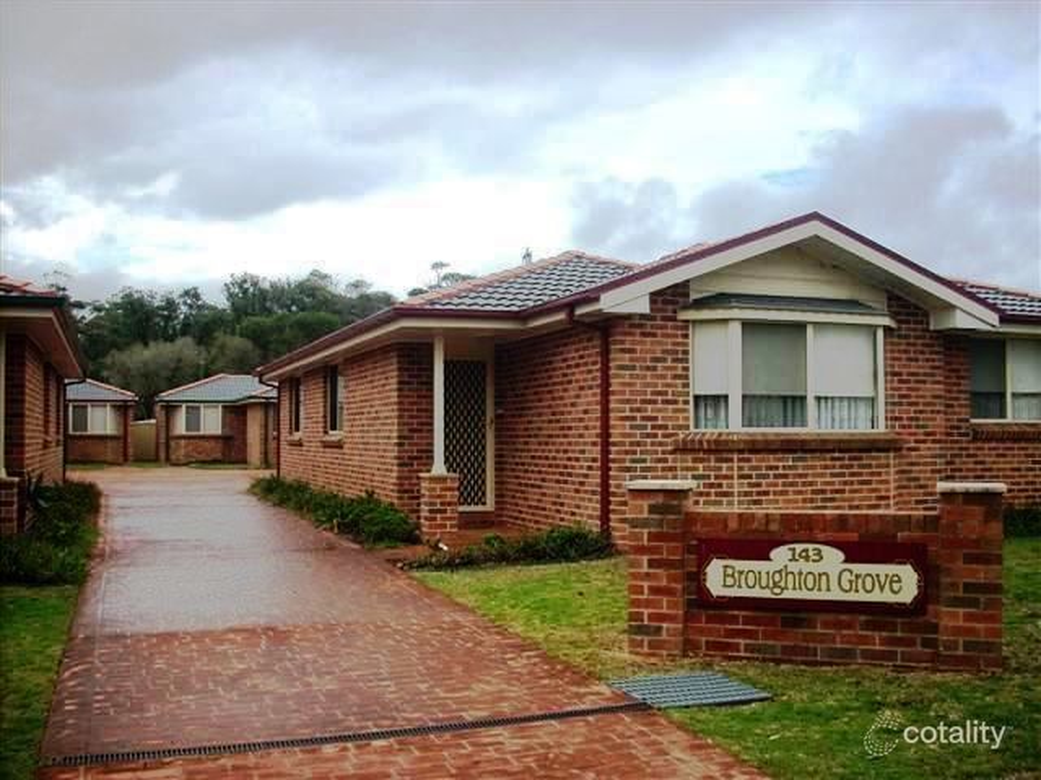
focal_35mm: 37
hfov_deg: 50.1
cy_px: 390
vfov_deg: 38.7
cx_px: 520
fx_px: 1113
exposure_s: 1/185
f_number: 5.6
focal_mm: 6.2
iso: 64
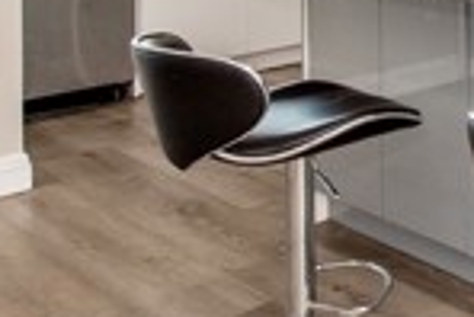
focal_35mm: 65
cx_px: 813
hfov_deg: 21.9
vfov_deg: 18.9
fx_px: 857
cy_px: -133
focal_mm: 15
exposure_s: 1/125
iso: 450
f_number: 5.6
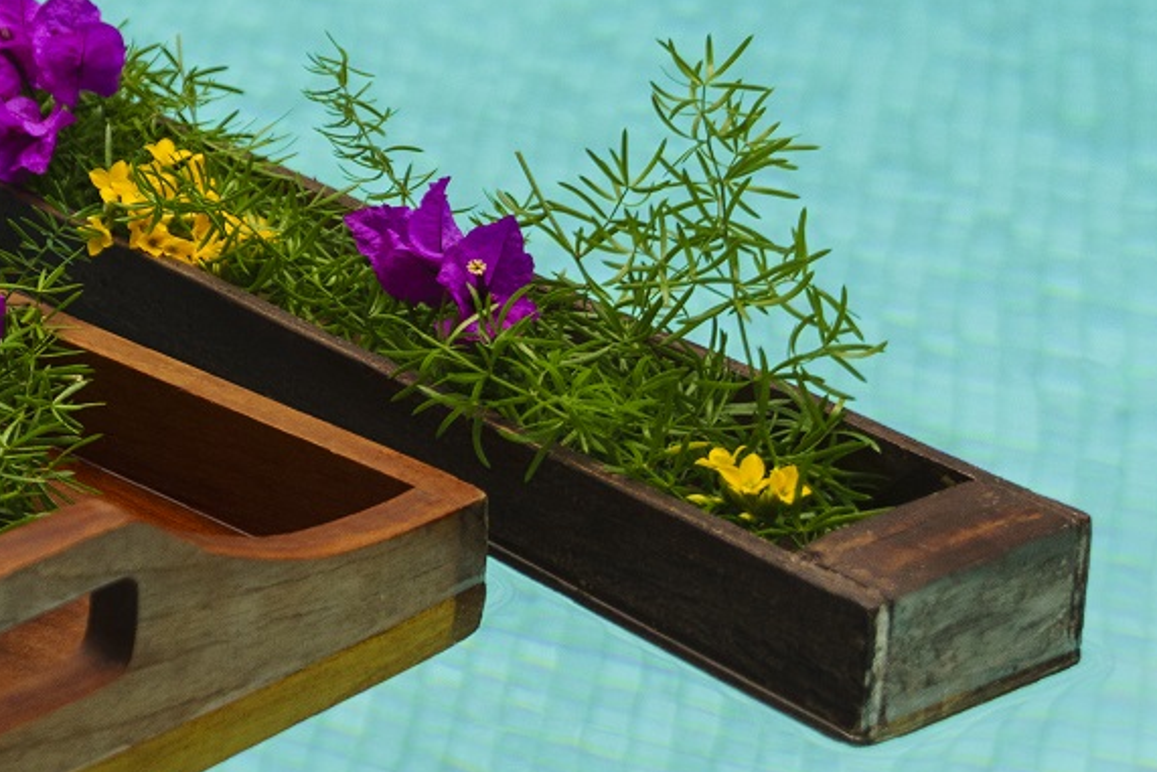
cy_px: -391
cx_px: -709
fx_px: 3623
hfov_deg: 16.2
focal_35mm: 113
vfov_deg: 11.6
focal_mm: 32.2
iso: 1000
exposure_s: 1/125
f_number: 2.8
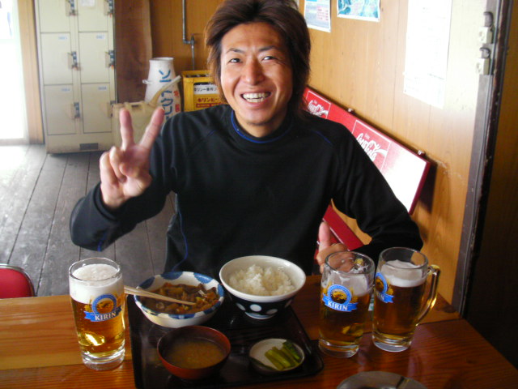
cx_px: 259
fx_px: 569
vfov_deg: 37.7
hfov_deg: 49.0
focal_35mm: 38
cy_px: 194
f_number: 3.5
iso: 200
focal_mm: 6.3
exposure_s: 1/26.2
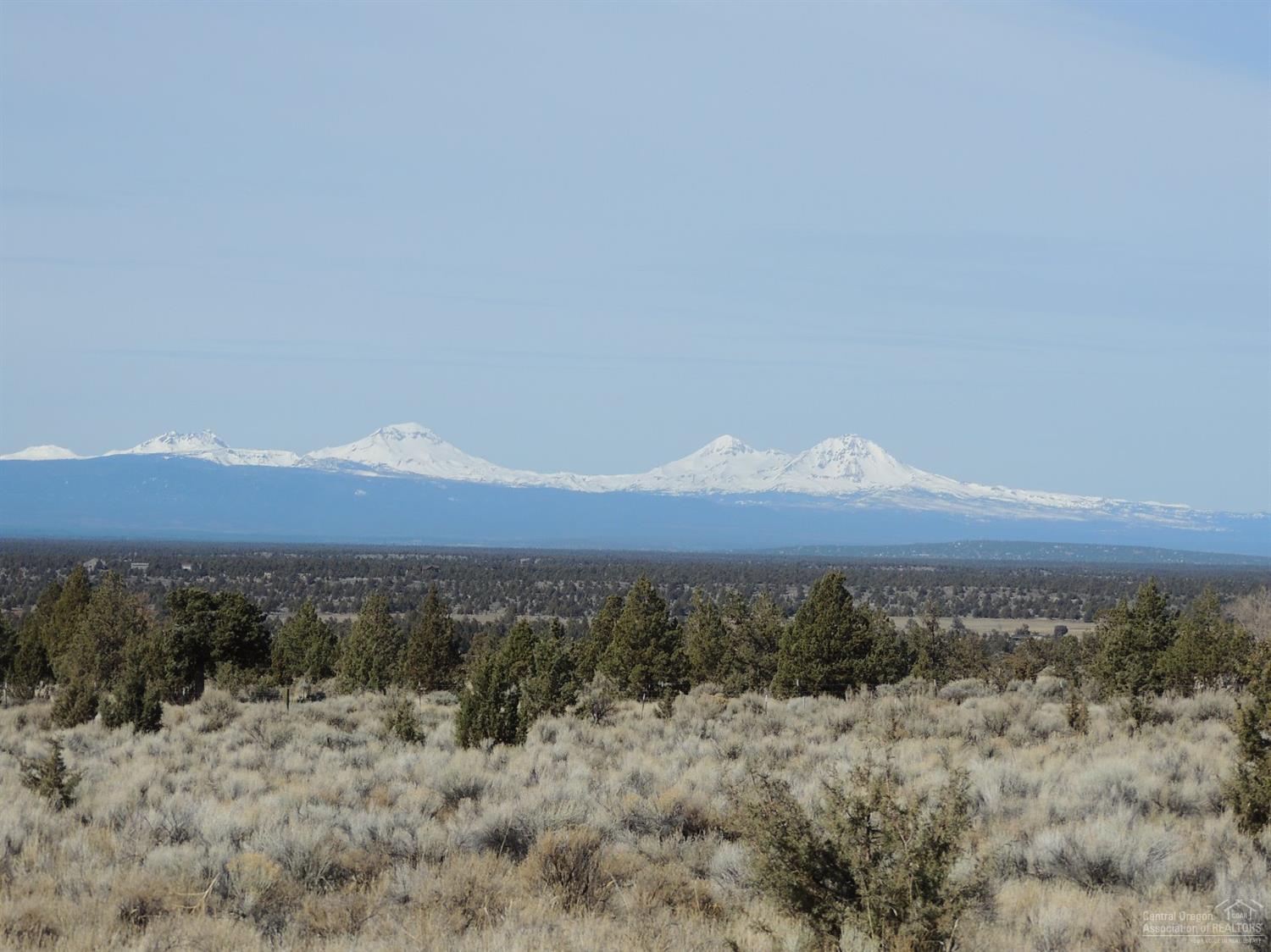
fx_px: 3671
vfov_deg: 14.8
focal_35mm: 100
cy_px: 476
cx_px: 636
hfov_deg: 19.6
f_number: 4.1
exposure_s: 1/1250
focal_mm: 17.8
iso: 100
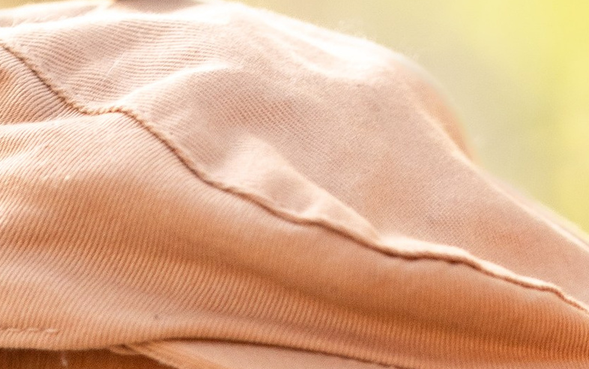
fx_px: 6793
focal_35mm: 423
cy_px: 1298
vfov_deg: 3.0
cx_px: 73
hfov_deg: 5.0
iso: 1250
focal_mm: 85
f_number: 2.2
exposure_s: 1/160
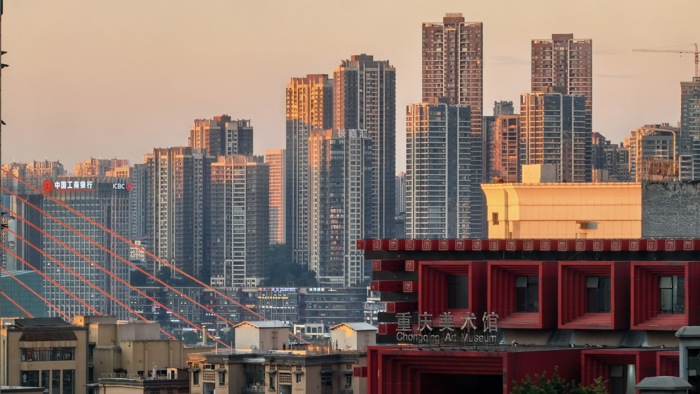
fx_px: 3991
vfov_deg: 5.6
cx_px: 350
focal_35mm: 215
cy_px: 192
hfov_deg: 10.0
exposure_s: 1/98.8
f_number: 2.2
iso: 80
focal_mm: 14.58
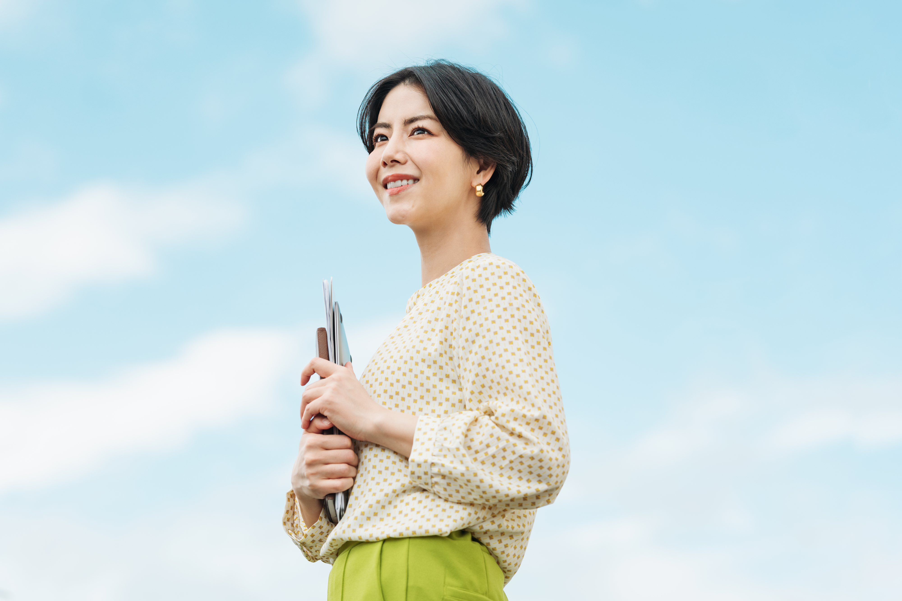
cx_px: 451
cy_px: 300
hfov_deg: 19.5
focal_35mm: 105
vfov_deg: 13.0
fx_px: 2630
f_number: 3.5
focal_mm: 105
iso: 100
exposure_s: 1/640
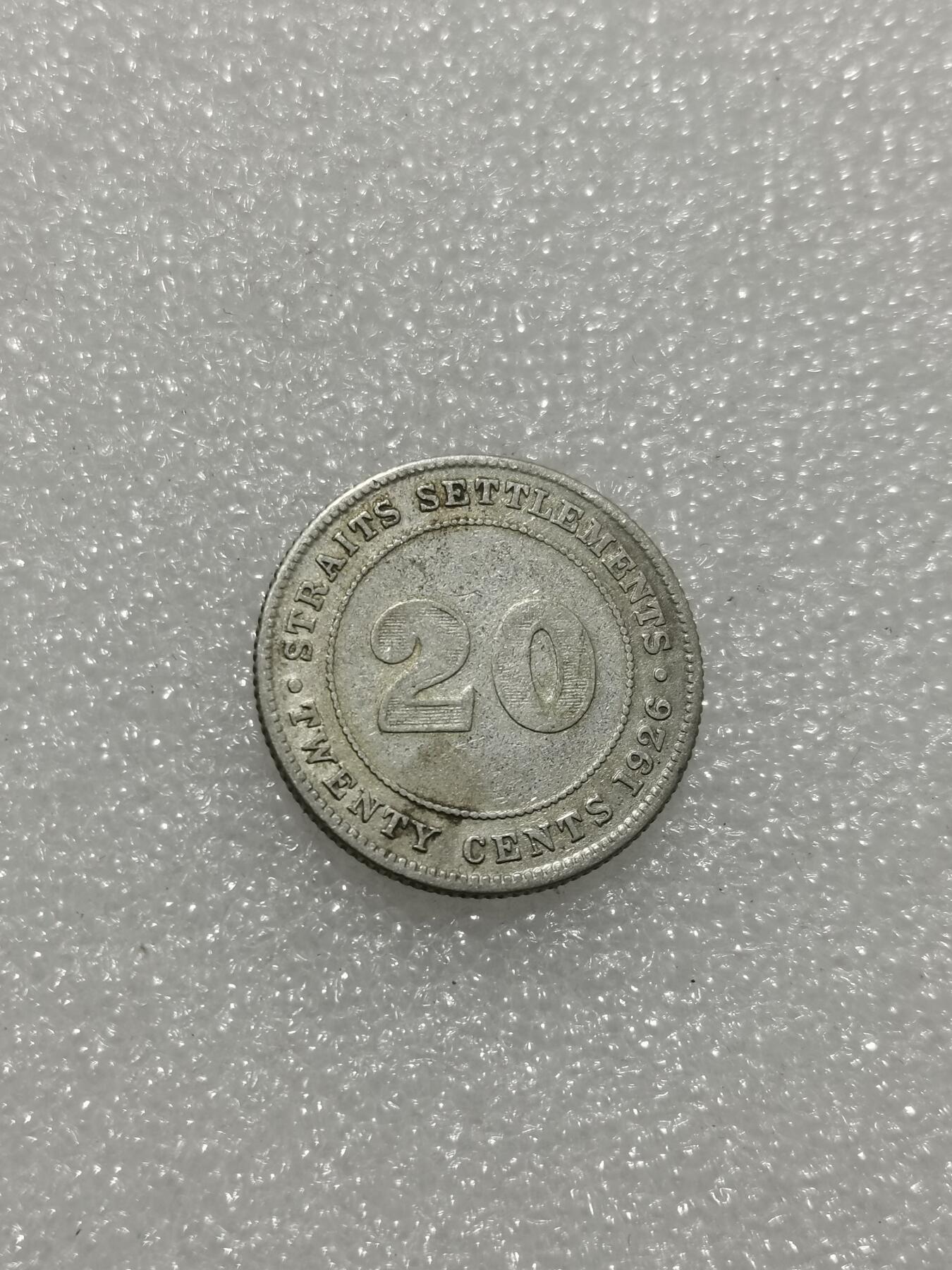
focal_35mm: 61
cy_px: 635
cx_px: 476
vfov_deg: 31.7
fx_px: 2237
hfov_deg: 24.0
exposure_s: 1/90
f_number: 1.8
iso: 80
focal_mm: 5.58
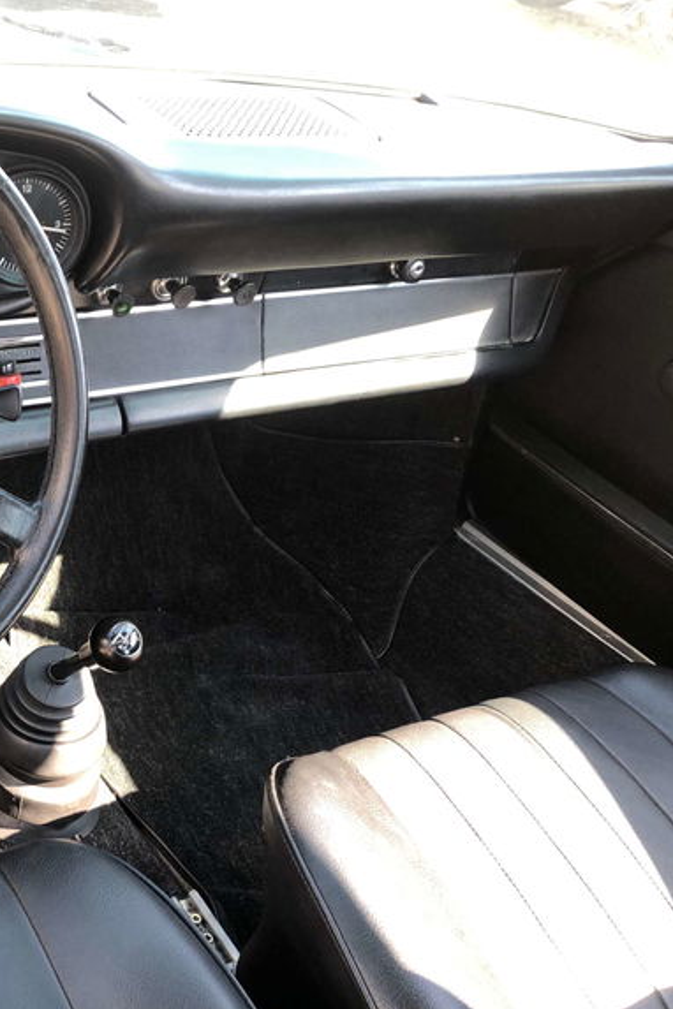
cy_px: 505
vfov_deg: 49.6
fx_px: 1094
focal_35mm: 39
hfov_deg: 31.6
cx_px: 0
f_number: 1.8
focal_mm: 3.99
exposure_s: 1/40
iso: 20
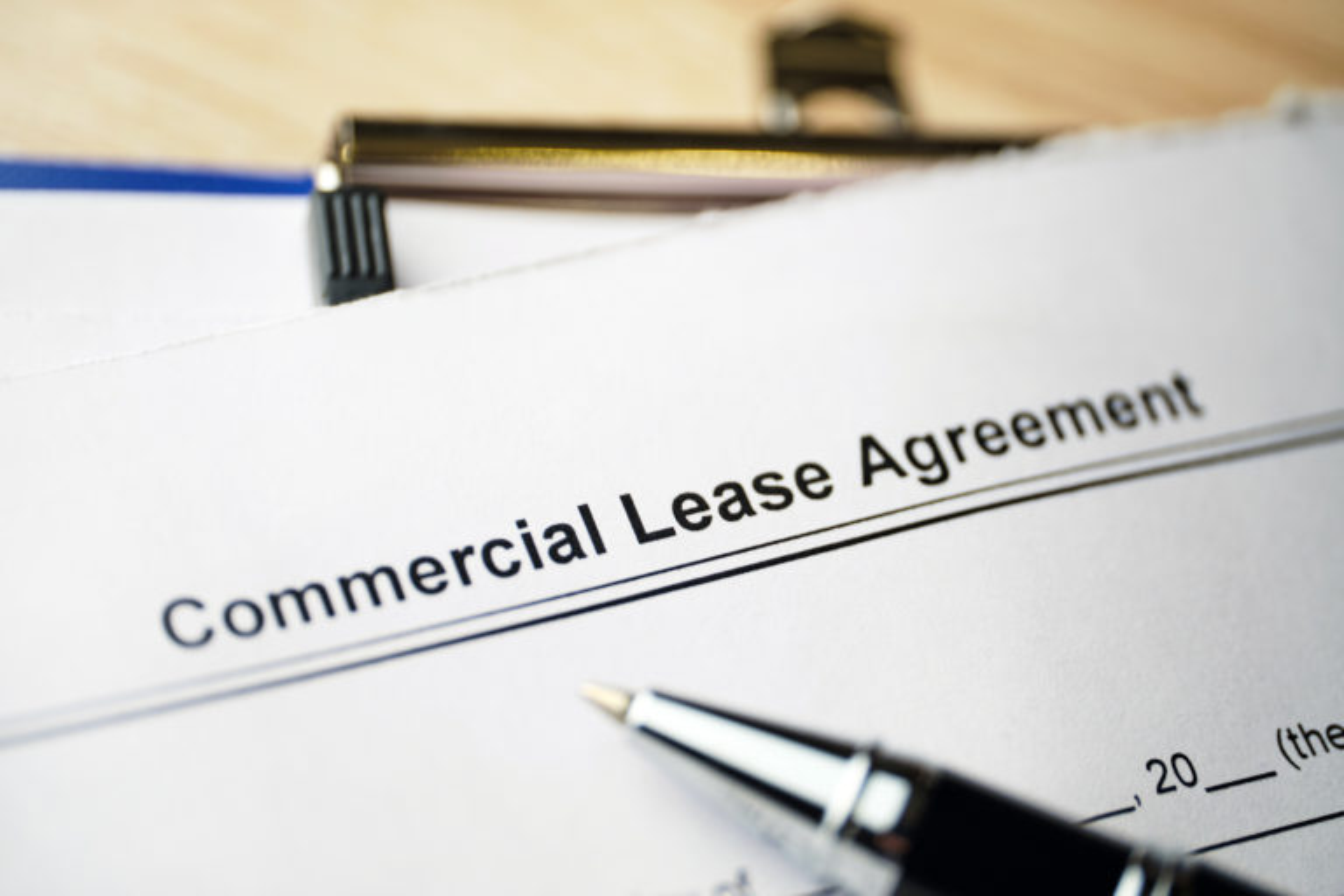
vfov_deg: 18.2
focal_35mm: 75
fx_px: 2800
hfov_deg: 27.0
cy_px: 448
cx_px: 672
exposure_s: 1/125
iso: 200
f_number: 3.2
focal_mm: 50
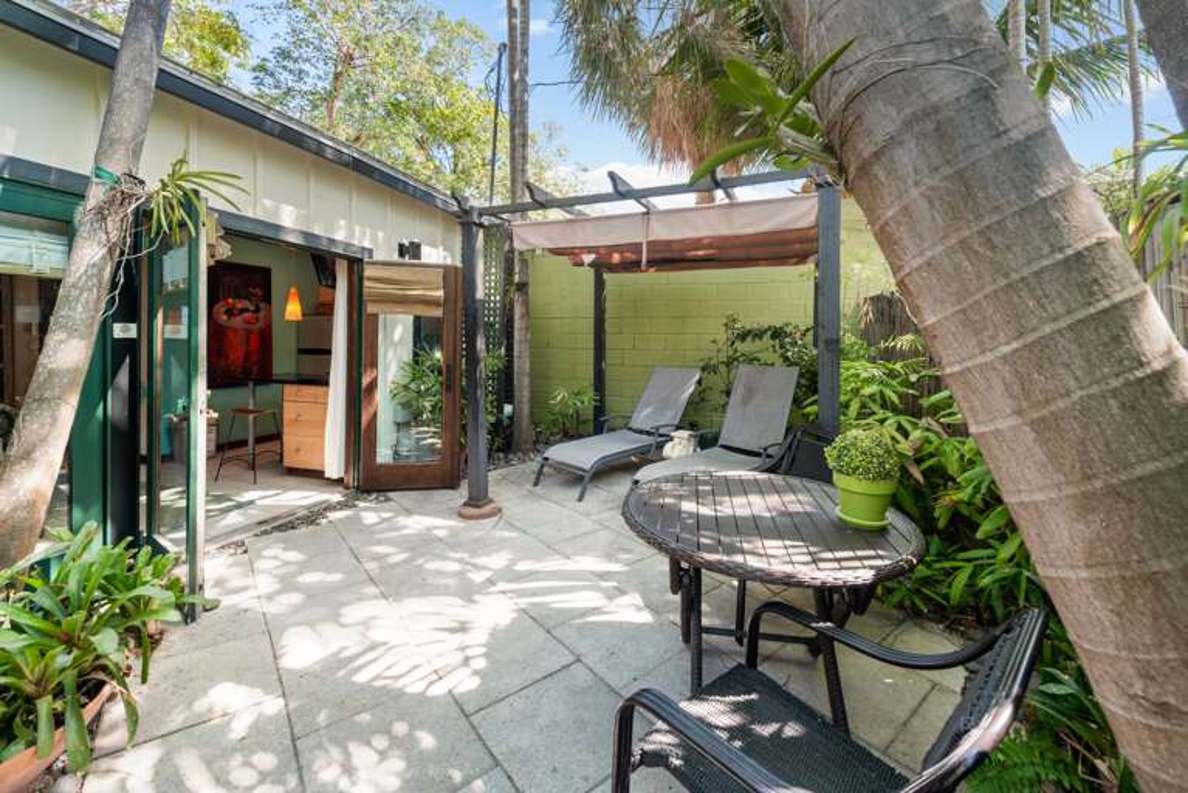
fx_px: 462
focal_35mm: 14
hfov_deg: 104.2
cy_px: 396
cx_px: 594
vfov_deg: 81.3
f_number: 9
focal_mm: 14
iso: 250
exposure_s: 1/15
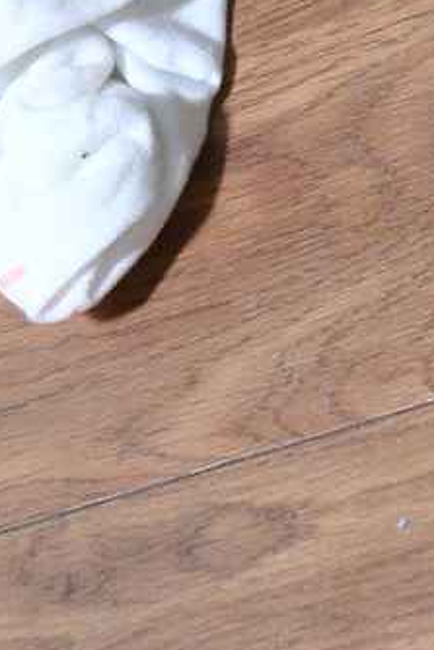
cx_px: 327
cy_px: -721
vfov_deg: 8.8
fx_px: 3974
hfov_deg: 6.2
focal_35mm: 220
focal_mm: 35
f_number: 5
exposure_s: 1/250
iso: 1600
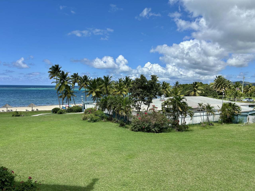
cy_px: 96
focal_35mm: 26
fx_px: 192
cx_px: 128
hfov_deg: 67.3
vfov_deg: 53.1
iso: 50
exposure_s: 1/5076
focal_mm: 5.7
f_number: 1.5
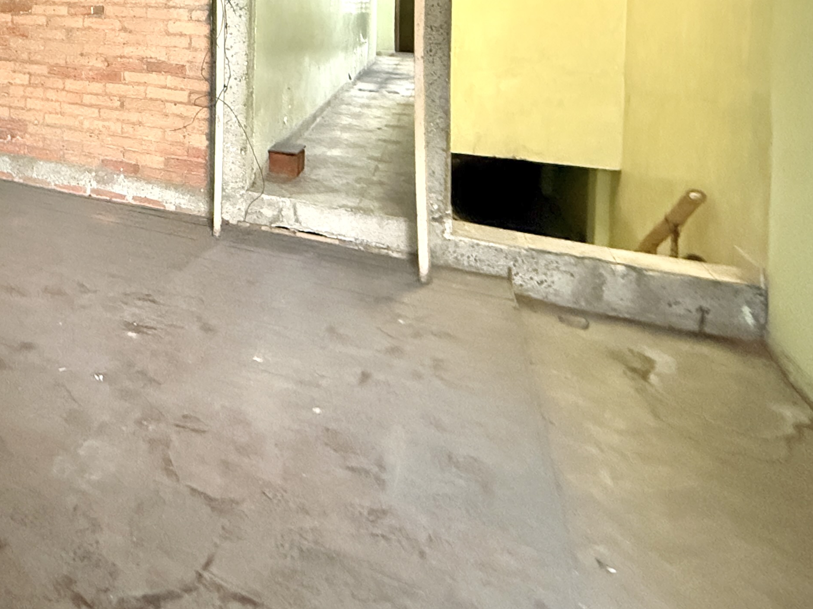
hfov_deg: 49.3
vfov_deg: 40.4
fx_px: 704
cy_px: -13
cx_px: 5
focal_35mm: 30
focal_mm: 2.22
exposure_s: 1/30
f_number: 2.2
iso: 2000
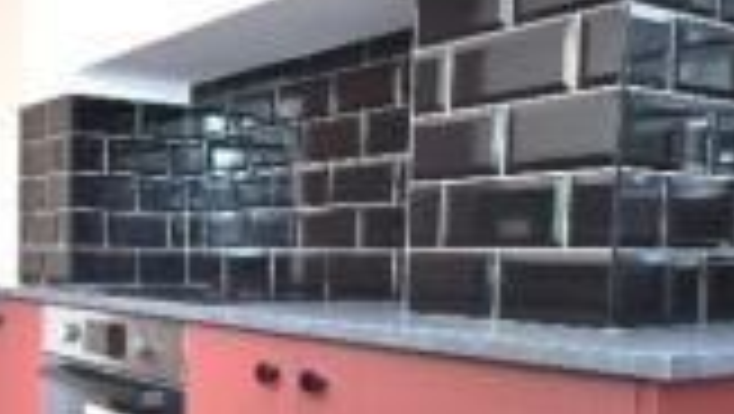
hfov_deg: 39.9
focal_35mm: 49
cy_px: 313
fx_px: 954
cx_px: 122
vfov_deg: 24.2
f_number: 5.6
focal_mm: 16
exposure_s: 1/60
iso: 3600
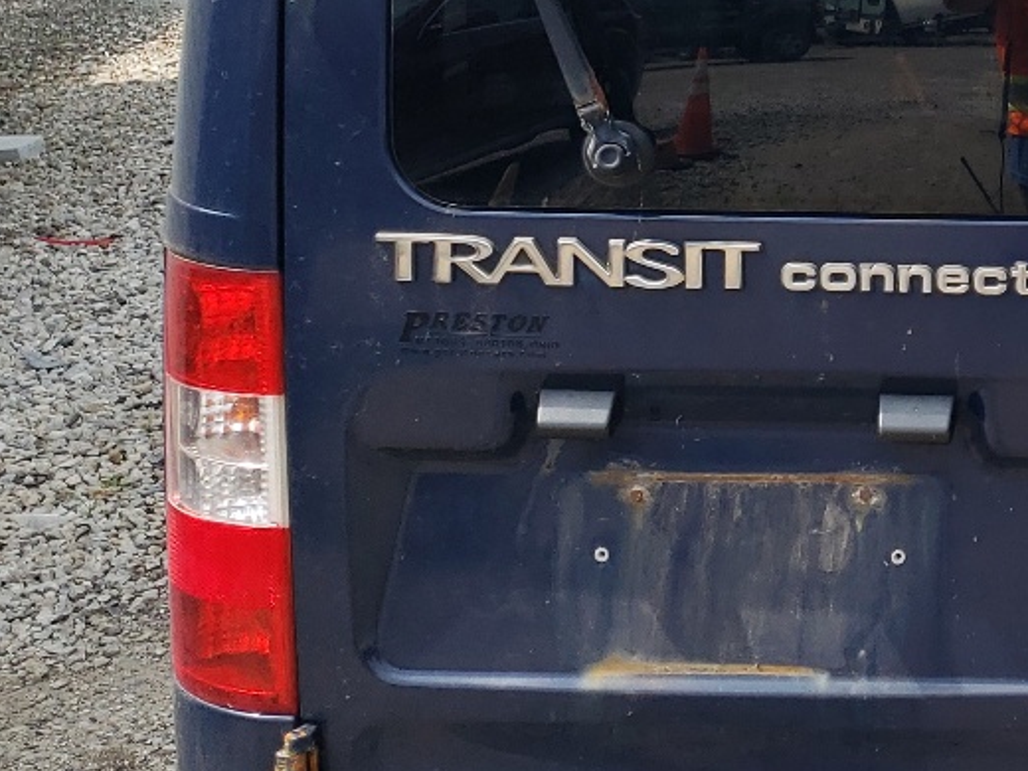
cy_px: 127
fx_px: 2376
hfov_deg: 22.1
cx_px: 1319
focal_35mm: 80
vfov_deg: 18.2
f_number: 1.5
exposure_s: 1/1429
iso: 50
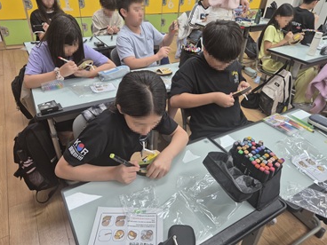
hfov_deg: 69.3
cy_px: 114
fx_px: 236
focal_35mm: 25
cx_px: 171
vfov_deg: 54.8
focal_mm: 5.4
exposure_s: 1/120
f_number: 1.8
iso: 100
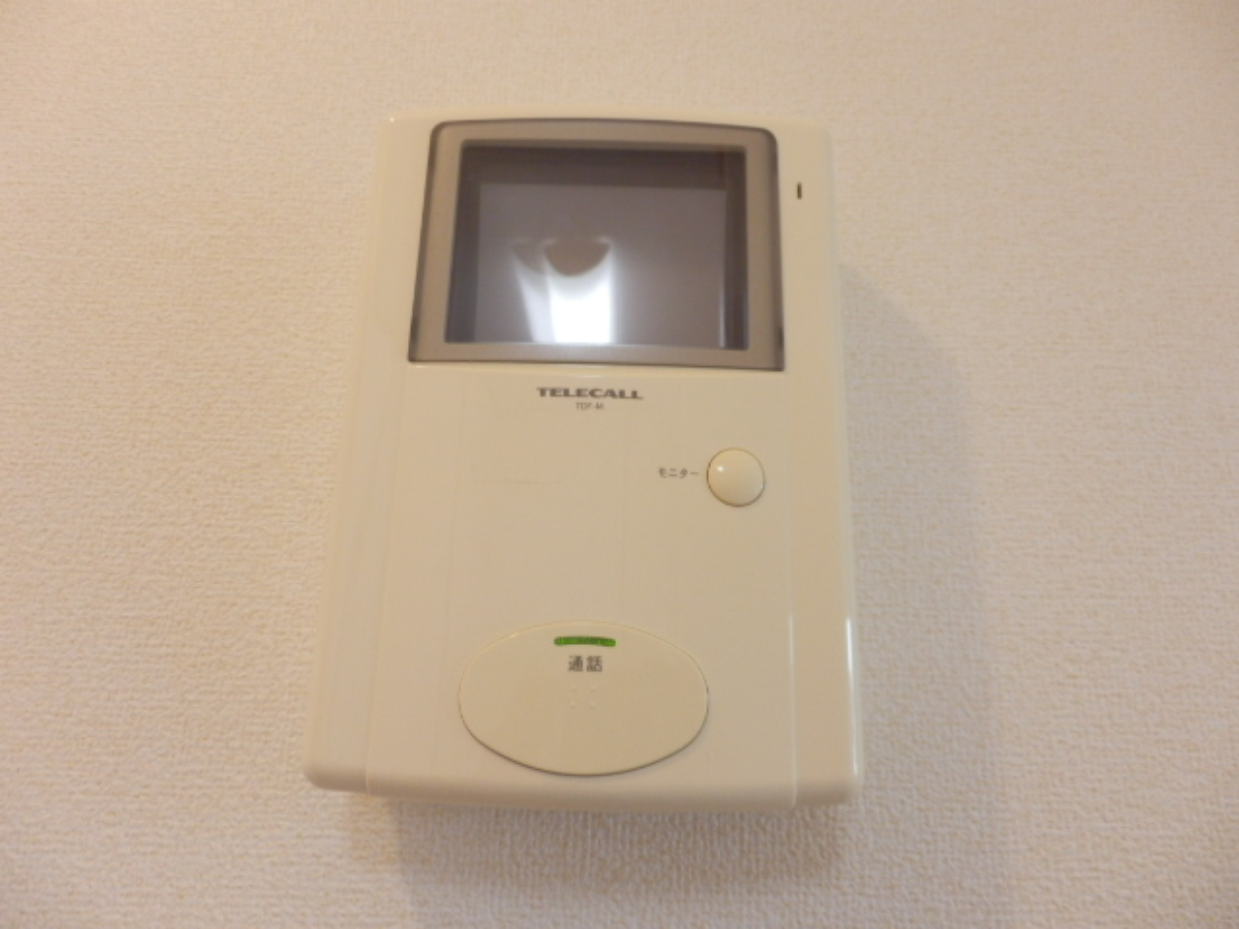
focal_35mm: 24
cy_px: 464
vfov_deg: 56.8
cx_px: 620
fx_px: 859
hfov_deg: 71.6
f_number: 3
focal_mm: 4.2
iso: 250
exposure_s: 1/30
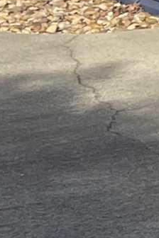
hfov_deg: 4.4
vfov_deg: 7.9
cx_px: 963
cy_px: -373
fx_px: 1577
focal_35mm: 238
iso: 32
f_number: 1.6
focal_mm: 5.1
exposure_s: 1/2717
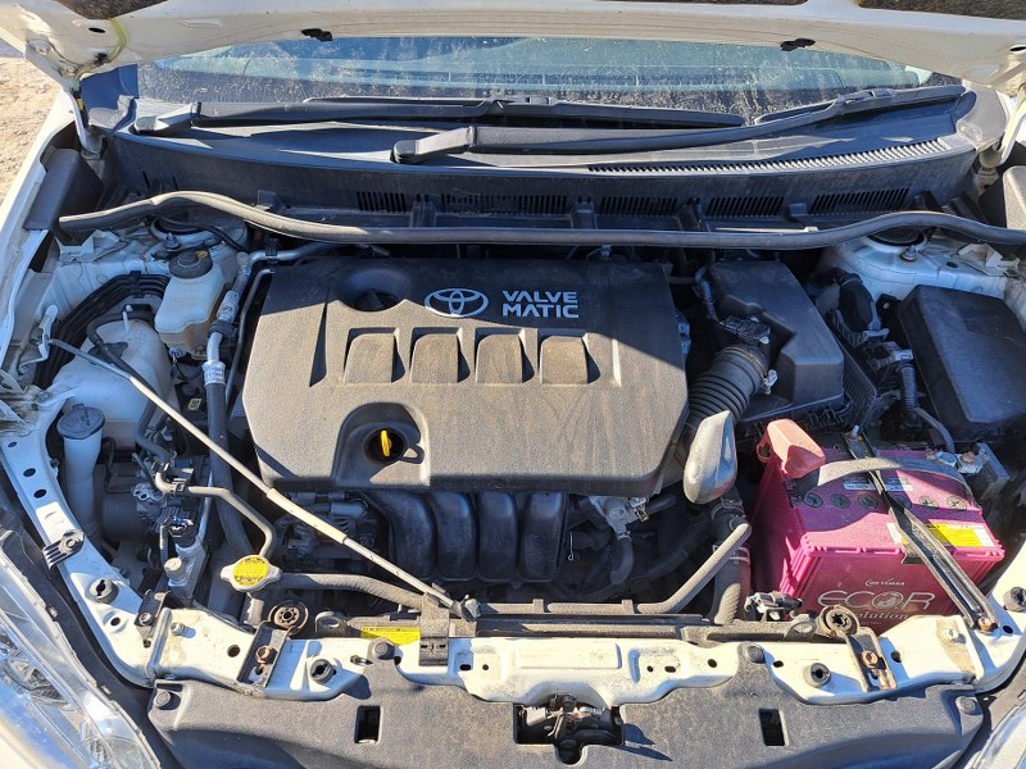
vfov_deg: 56.8
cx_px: 513
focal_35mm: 24
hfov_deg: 71.6
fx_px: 711
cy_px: 384
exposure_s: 1/171
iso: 50
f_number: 1.8
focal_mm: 5.23
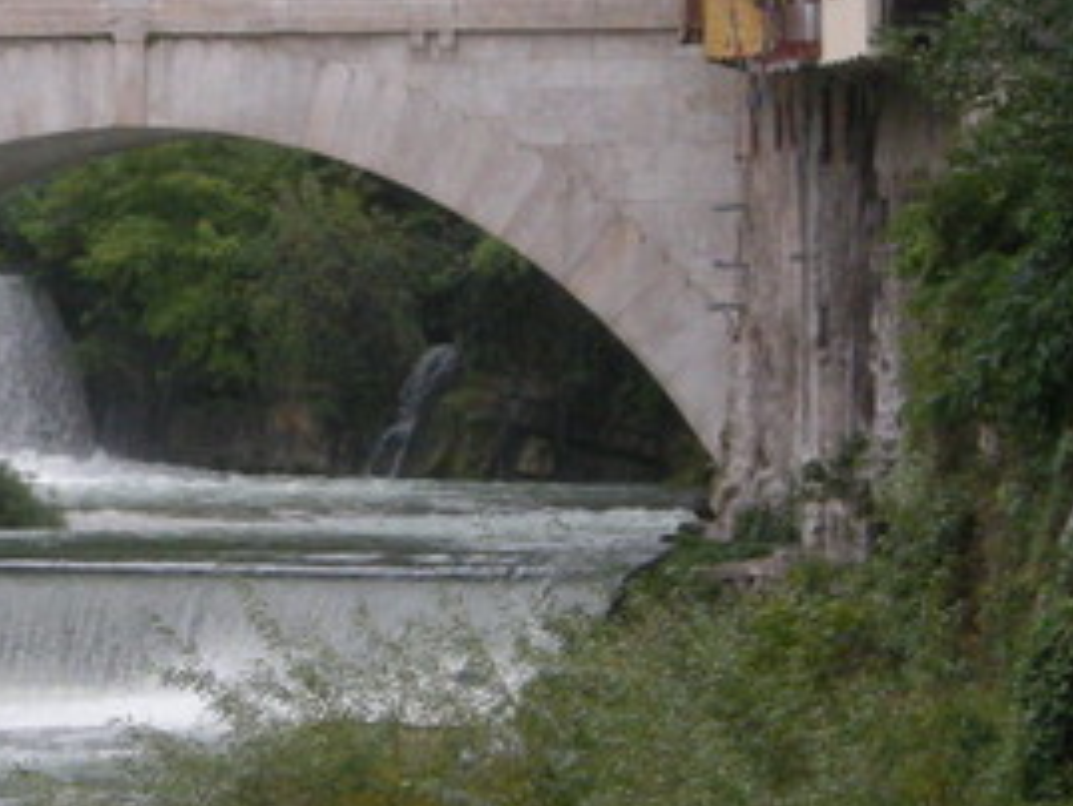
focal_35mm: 303
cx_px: 84
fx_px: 9396
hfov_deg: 6.5
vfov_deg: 4.9
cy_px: 419
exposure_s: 1/122
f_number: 5.6
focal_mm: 17
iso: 208
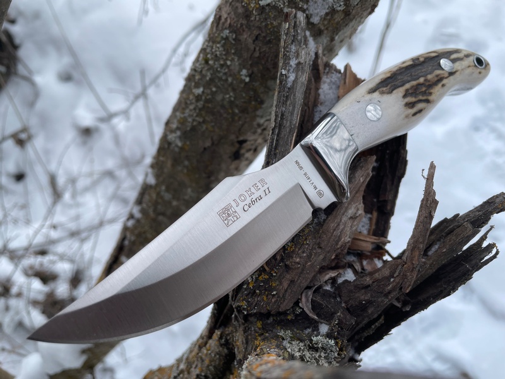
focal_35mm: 26
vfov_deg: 53.1
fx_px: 379
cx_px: 252
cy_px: 190
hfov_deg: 67.3
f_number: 1.6
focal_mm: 4.2
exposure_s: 1/725
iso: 32
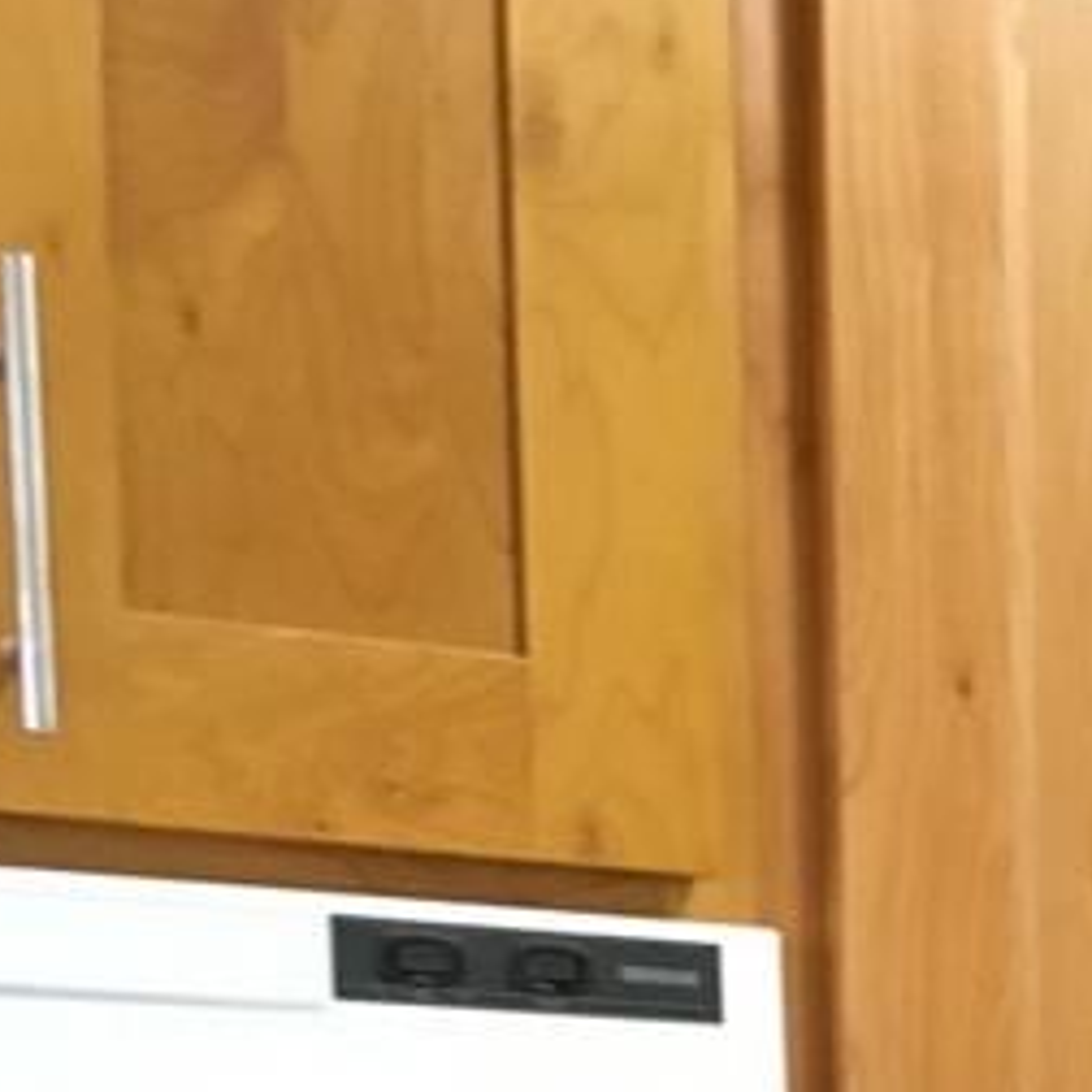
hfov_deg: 13.1
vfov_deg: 13.0
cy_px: 1941
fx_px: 4354
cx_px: 1881
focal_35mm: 122
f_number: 2.2
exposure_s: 1/30
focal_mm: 4.15
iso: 125
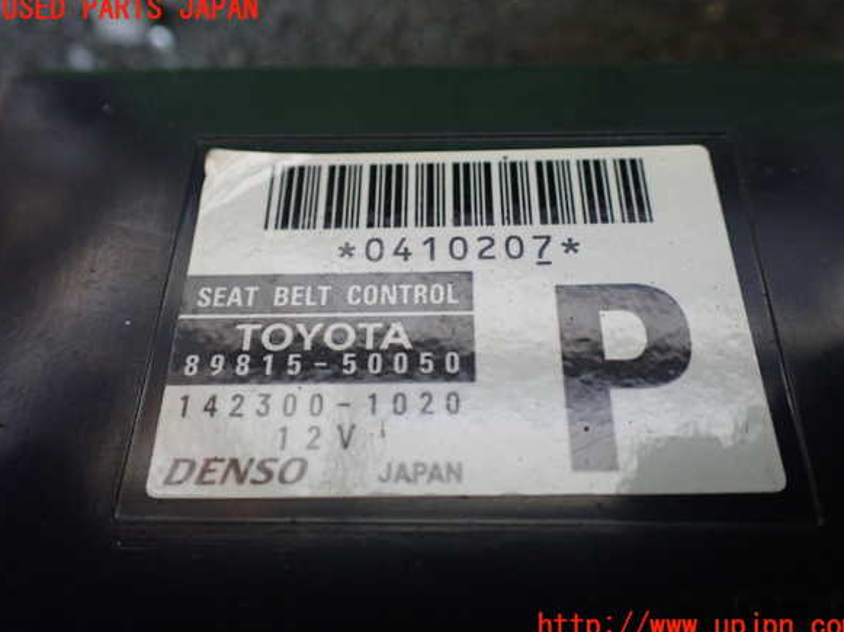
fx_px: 755
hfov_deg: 58.4
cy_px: 318
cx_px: 430
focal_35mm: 31
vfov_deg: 45.4
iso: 640
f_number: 2.3
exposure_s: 1/125
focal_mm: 5.4
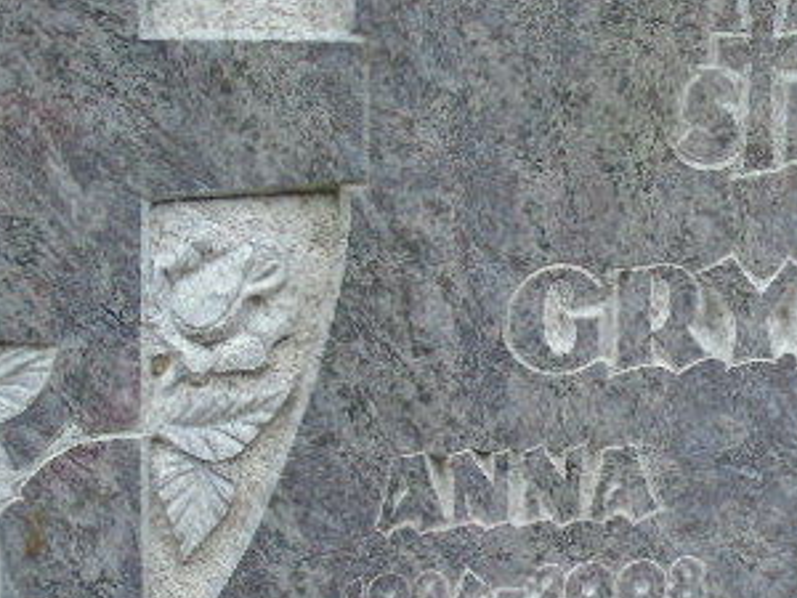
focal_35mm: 175
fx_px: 4029
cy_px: 462
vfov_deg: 8.5
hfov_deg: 11.2
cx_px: 662
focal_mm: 15
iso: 80
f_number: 4.1
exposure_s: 1/100
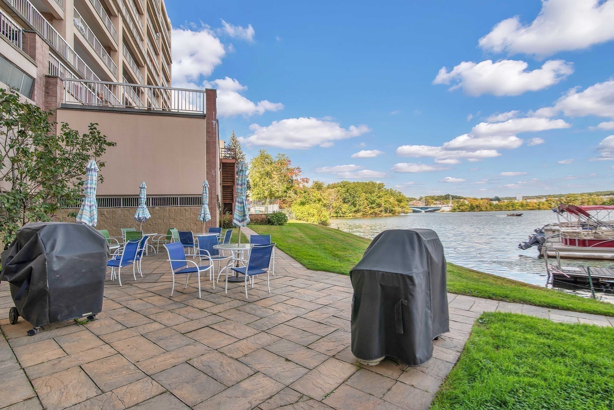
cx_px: 307
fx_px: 273
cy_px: 205
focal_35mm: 16
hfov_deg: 96.7
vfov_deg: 73.8
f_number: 8
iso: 200
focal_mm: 16
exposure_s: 1/250
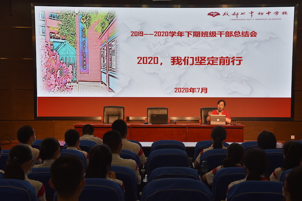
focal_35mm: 49
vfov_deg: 27.5
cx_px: 163
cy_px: 97
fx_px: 411
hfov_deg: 40.3
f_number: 4.5
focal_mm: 44
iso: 400
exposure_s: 1/100
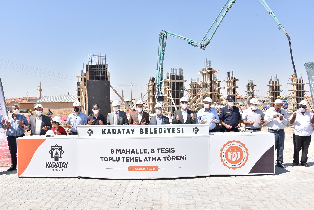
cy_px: 105
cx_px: 157
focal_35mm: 28
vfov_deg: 46.4
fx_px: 244
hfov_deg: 65.5
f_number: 11
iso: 125
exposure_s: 1/160
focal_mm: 28
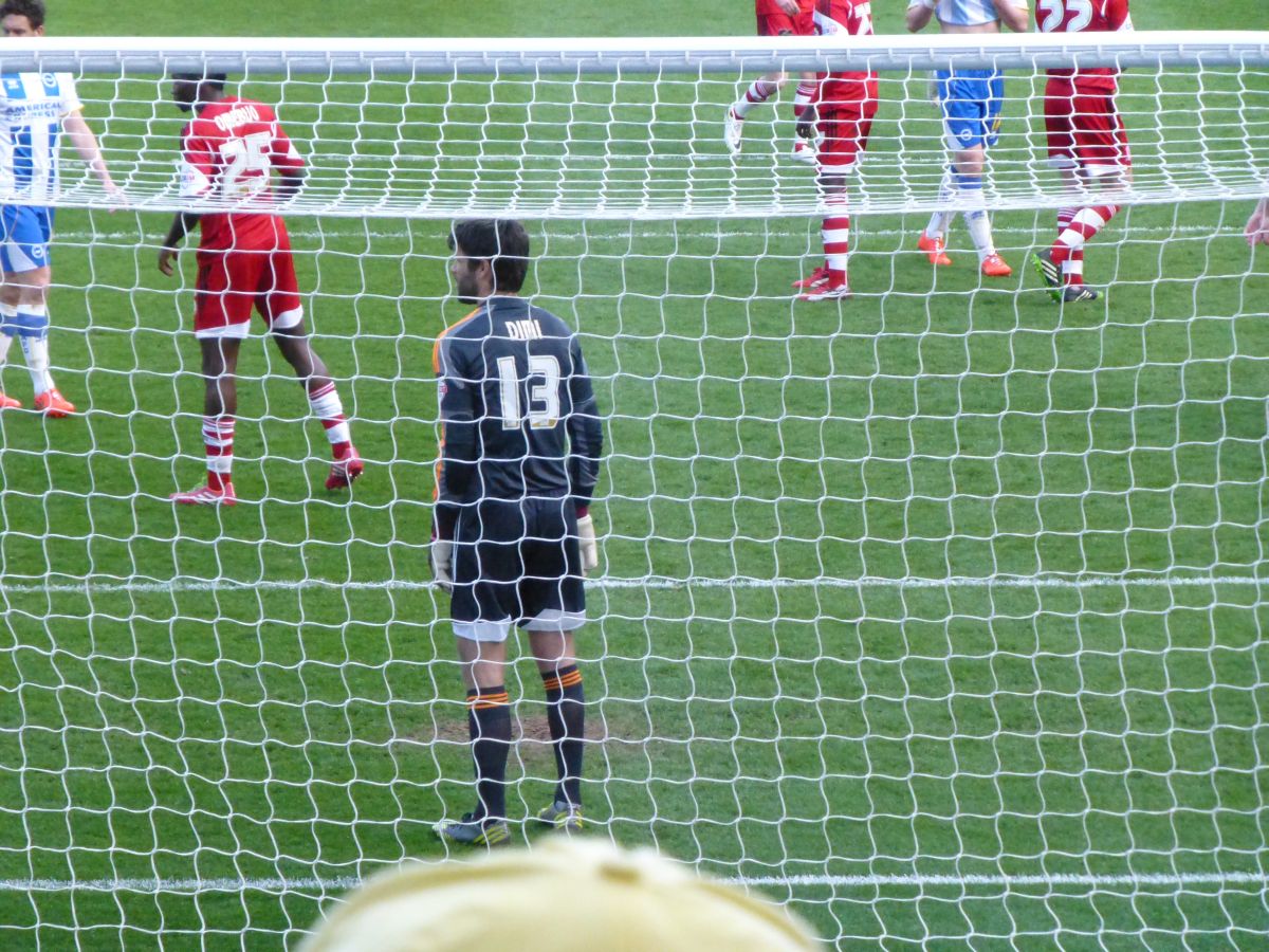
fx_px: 7295
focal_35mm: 199
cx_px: 634
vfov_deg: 7.5
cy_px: 476
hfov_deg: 9.9
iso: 1600
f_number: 5.5
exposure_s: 1/400
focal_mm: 35.6
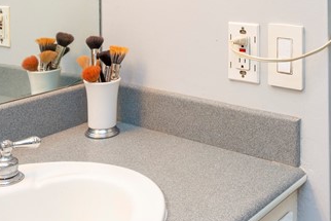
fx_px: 497
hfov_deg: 35.9
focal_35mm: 54
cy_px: -43
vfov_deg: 23.0
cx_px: 256
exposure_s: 1/10
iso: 320
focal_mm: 16
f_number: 6.3
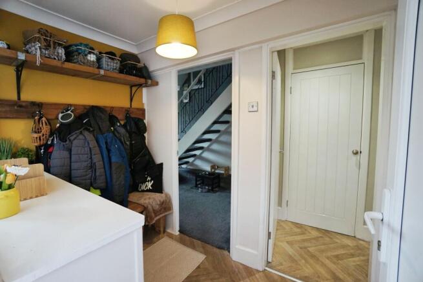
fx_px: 176
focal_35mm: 15
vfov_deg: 77.4
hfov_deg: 100.4
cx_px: 212
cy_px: 141
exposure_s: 1/160
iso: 500
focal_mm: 10
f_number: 4
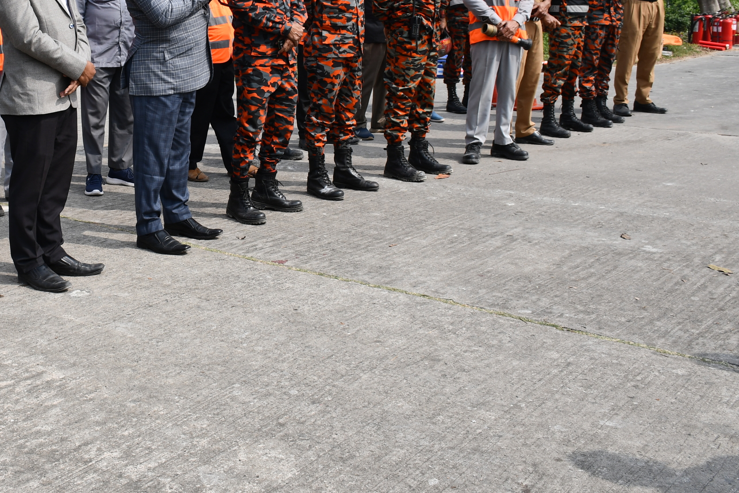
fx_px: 1129
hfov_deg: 35.3
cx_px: 170
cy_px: 85
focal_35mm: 55
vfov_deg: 24.2
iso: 100
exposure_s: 1/250
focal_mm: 22
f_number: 8
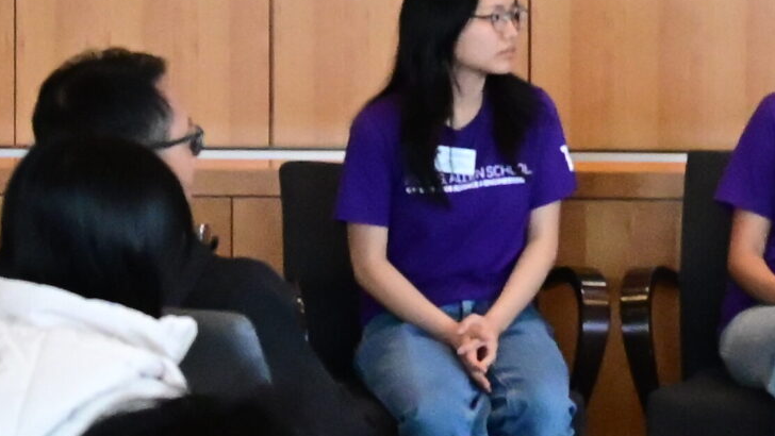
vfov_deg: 7.5
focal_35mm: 162
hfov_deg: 12.6
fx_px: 3330
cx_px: 1185
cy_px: 186
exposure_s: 1/800
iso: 10000
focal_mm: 44
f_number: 5.3
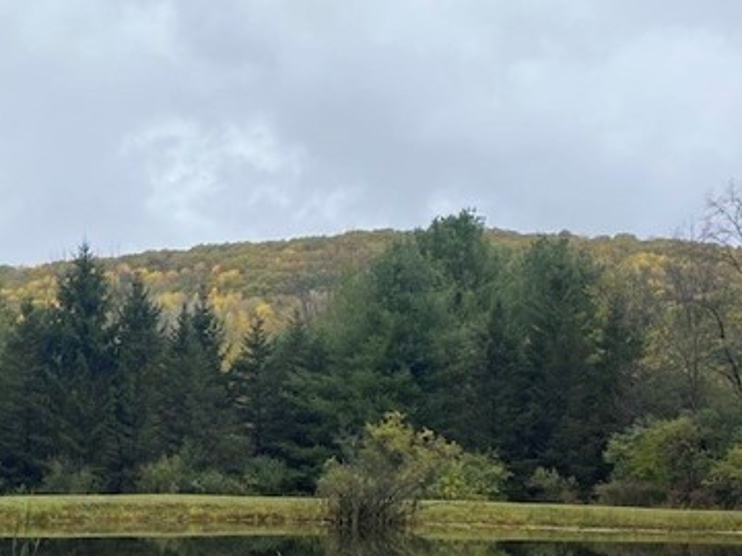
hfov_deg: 24.5
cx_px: -80
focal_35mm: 74
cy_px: 488
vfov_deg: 19.6
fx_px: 1586
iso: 32
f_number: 1.8
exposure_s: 1/1522
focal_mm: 4.25
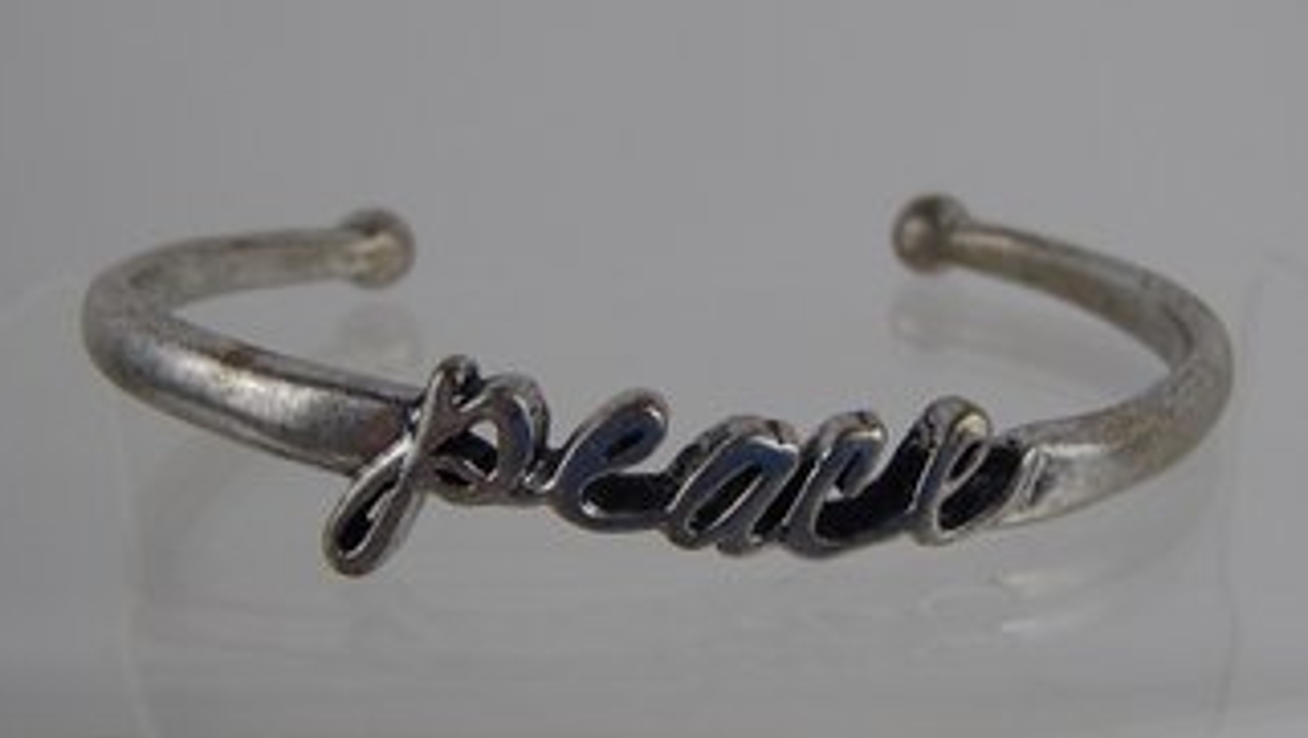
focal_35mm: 43
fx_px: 1492
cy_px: 389
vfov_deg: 27.8
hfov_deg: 47.3
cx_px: 658
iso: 160
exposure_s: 1/160
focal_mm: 6.64
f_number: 4.7
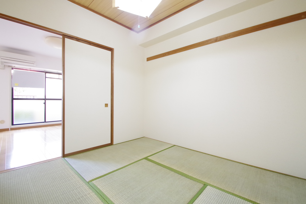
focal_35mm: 15
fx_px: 127
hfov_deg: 100.4
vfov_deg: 77.3
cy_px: 102
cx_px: 153
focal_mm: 10
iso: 1600
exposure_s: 1/15
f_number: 8
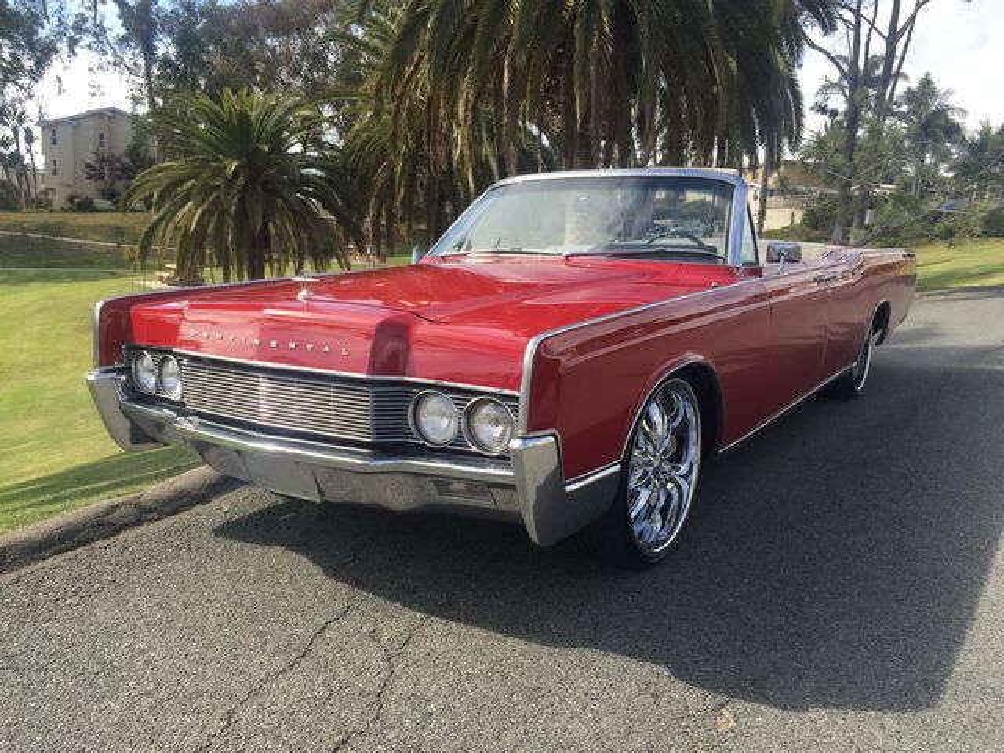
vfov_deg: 48.2
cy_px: 376
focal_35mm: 29
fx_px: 841
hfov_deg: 61.7
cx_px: 502
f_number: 2.2
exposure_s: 1/659
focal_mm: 4.15
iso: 32
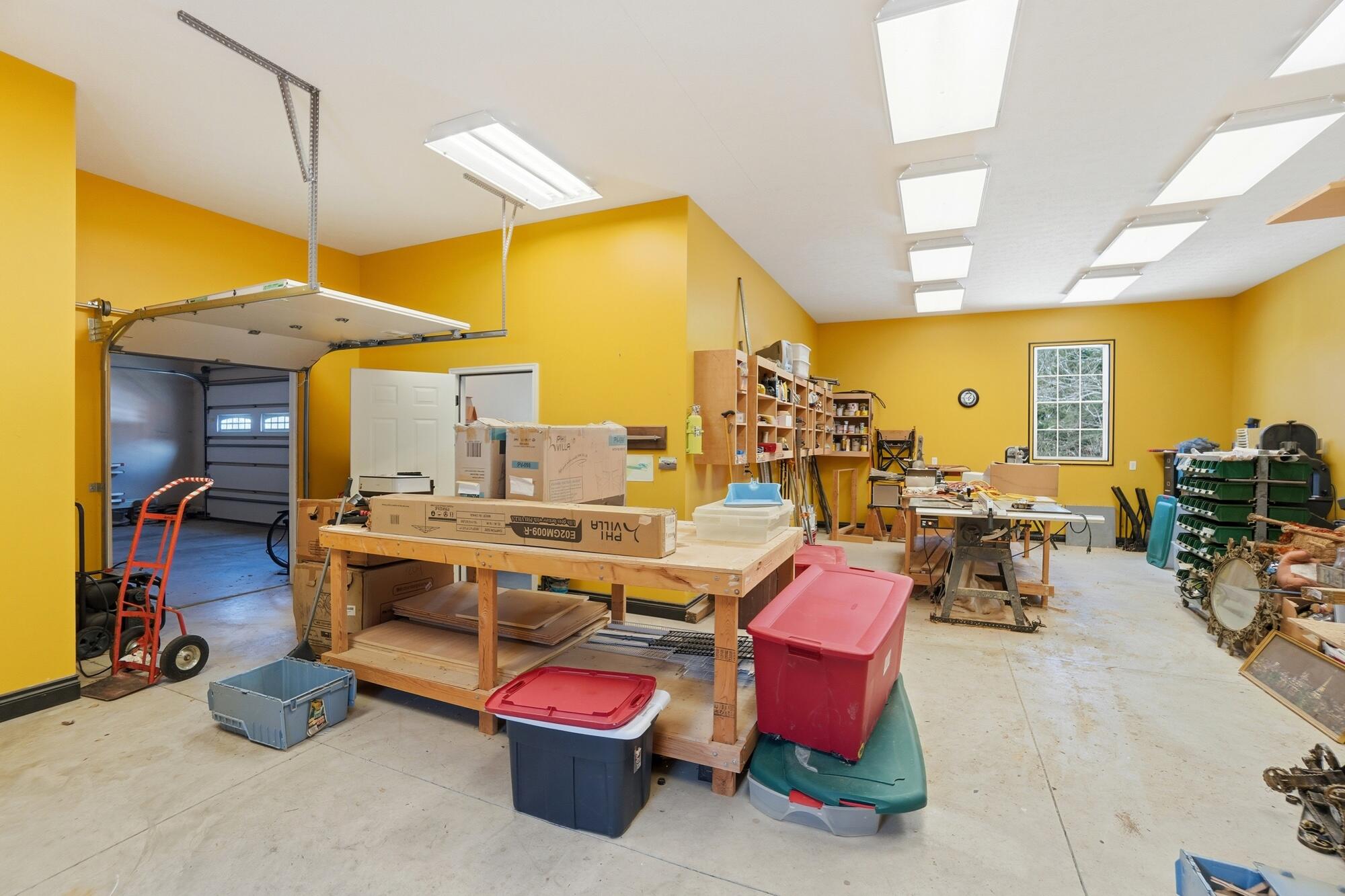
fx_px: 560
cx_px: 672
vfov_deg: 77.3
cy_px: 448
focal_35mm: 15
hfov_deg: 100.4
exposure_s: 1/800
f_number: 4
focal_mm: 10
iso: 100
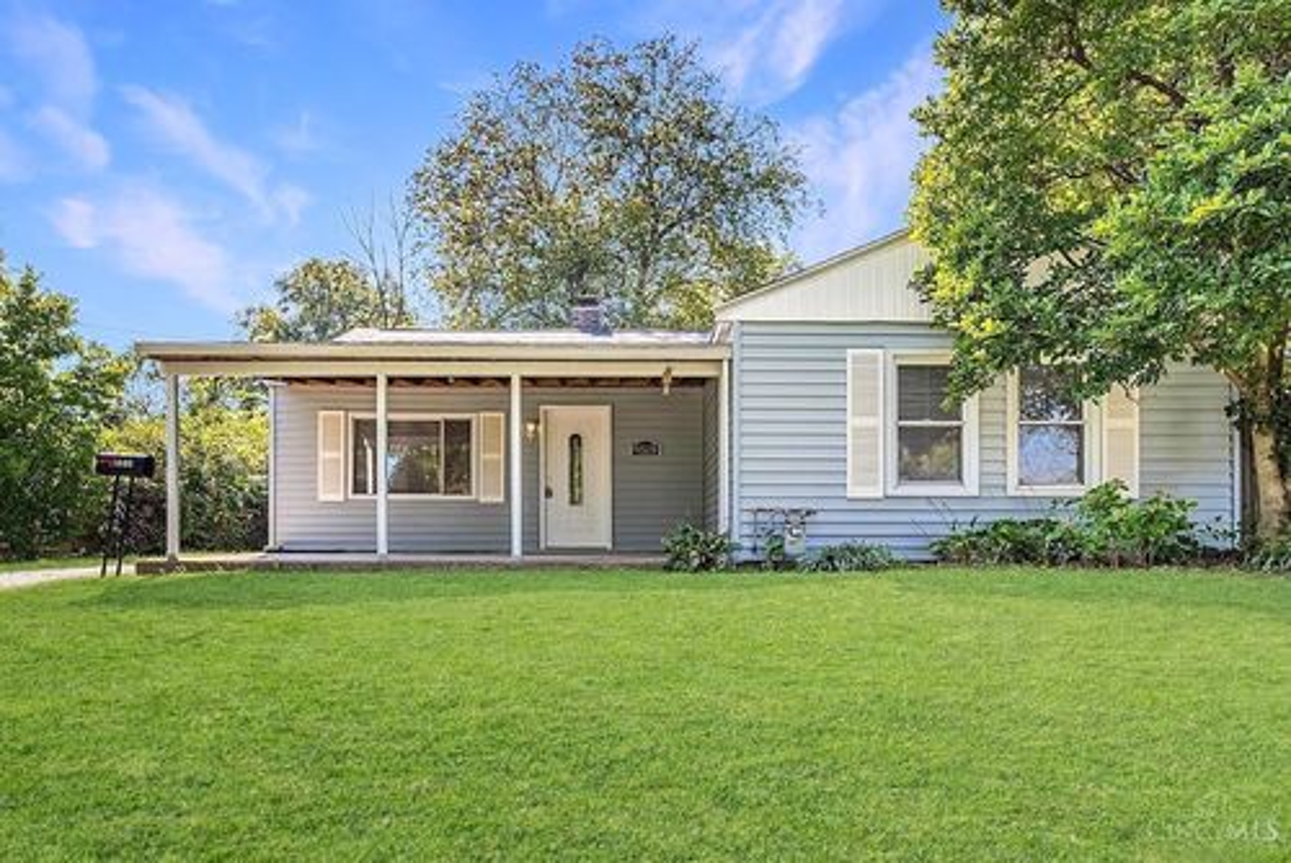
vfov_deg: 59.6
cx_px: 646
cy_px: 432
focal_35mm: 21
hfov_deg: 81.2
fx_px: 753
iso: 320
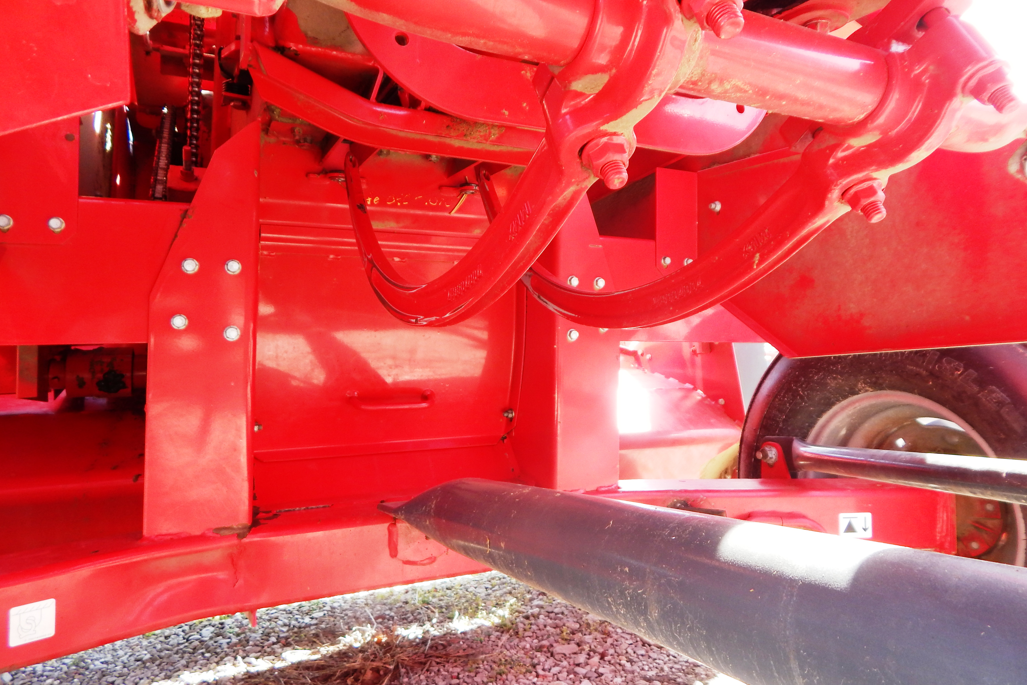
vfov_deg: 55.0
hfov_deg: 76.1
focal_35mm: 23
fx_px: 656
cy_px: 300
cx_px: 516
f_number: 3
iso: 125
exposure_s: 1/80
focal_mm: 4
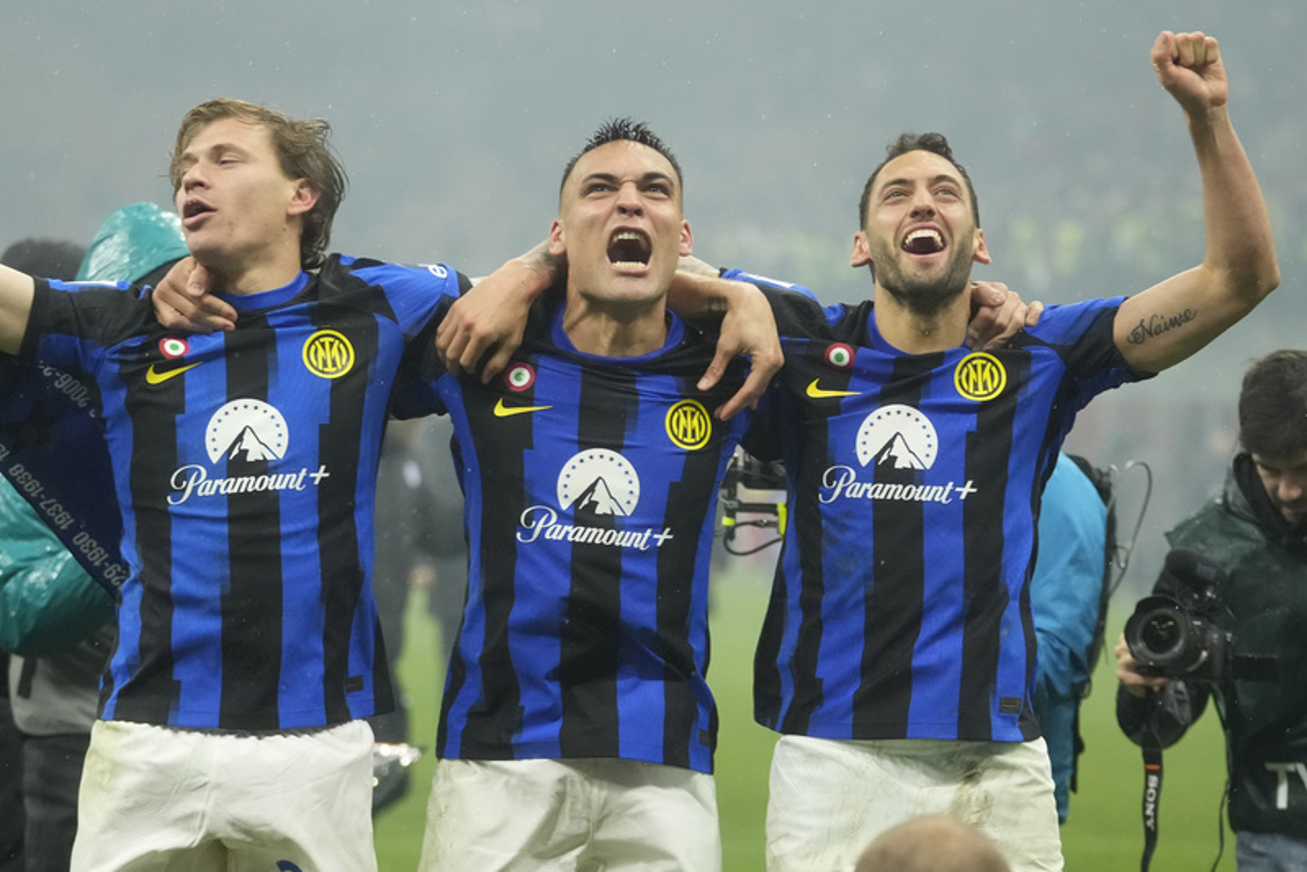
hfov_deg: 15.5
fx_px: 4793
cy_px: 487
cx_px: 497
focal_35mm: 132
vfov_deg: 10.4
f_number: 2.8
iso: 3200
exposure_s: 1/2000
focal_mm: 103
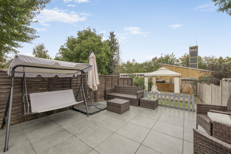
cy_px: 77
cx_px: 116
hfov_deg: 104.2
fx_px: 90
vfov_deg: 81.2
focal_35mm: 14
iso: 64
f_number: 11
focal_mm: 14
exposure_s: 1/30
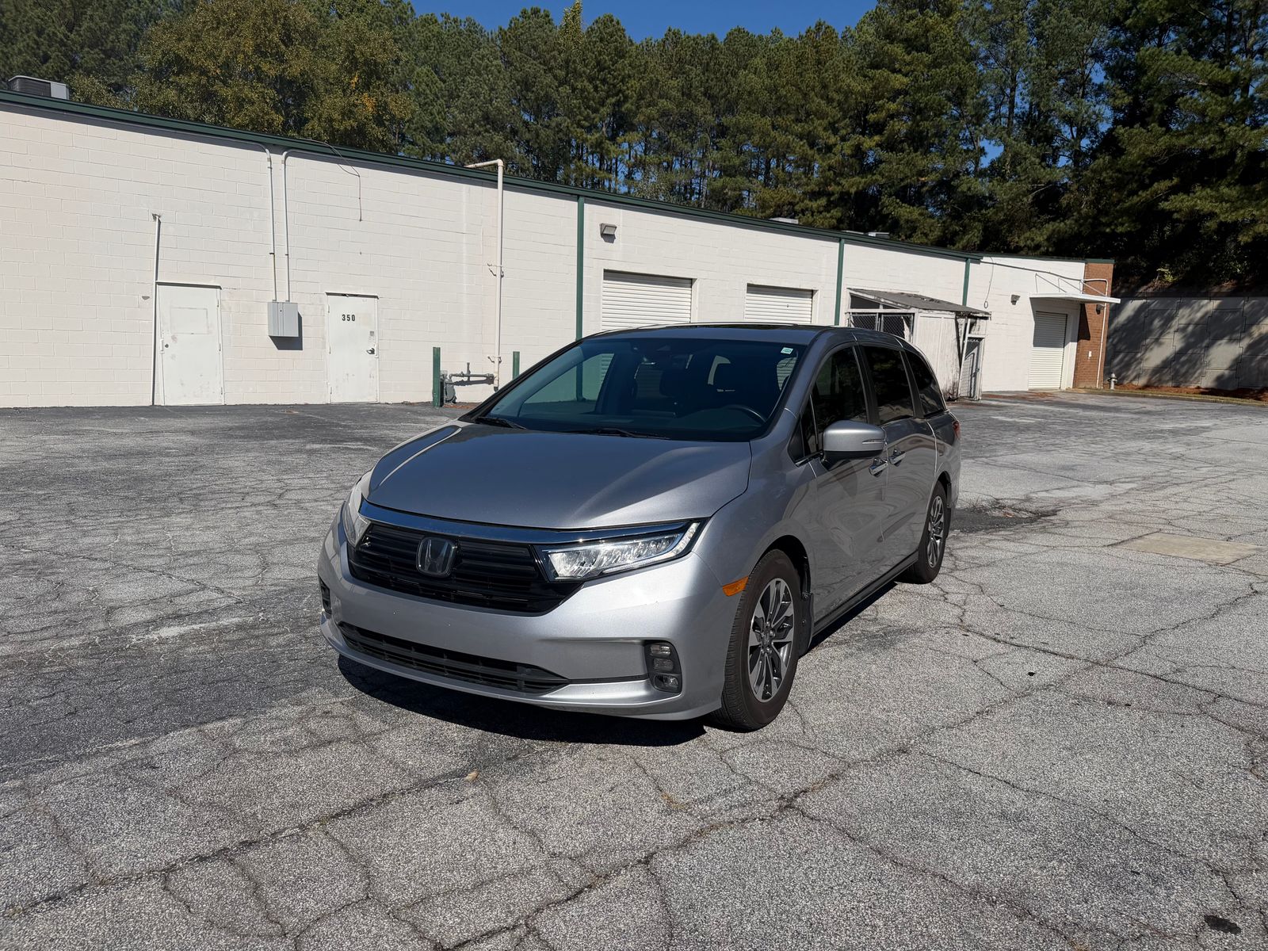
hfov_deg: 71.6
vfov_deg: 56.8
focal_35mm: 24
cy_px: 476
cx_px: 634
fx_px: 879
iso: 100
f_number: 1.78
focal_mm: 6.76
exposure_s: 1/11905
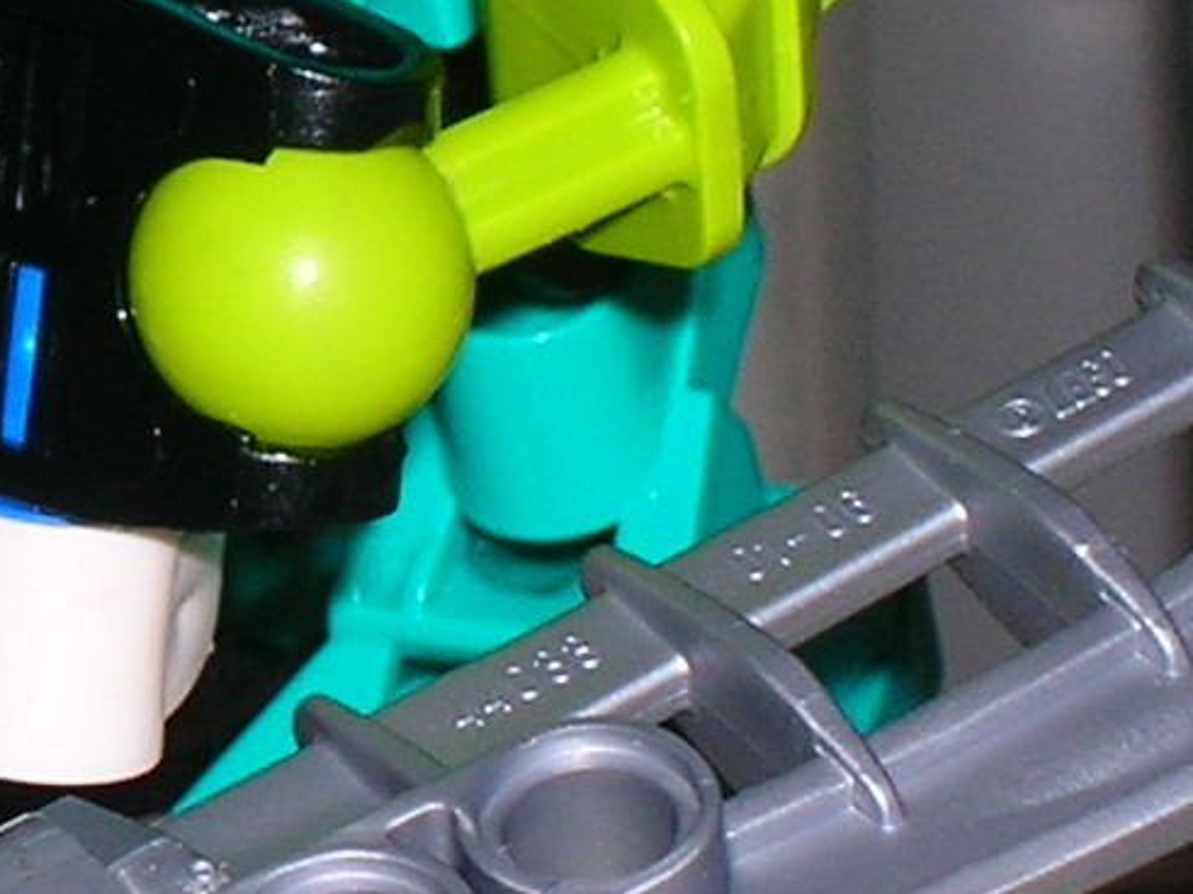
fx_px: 11232
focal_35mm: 326
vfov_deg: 4.6
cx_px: -187
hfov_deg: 6.1
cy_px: 126
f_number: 3.9
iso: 50
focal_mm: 11.7
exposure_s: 1/60.1
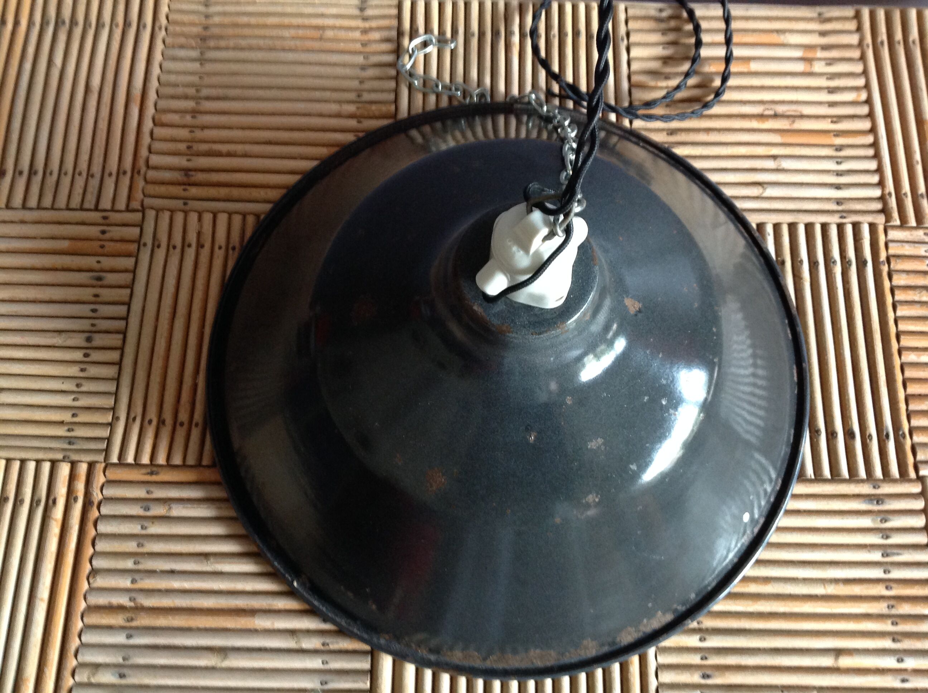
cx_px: 464
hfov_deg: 52.7
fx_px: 937
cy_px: 346
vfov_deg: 40.6
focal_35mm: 35
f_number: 2.4
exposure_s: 1/15
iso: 200
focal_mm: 4.28
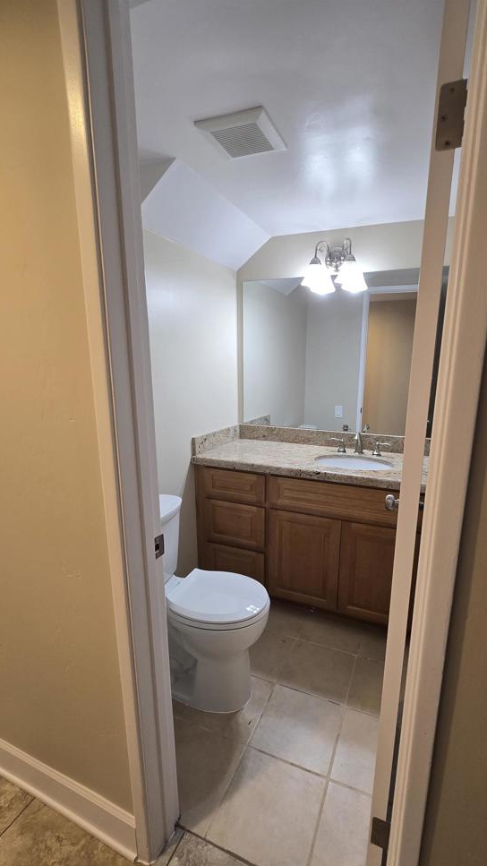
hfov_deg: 70.4
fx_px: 344
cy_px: 458
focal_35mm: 15
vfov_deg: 102.9
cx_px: 262
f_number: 2.2
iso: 125
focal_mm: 2.2
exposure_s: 1/60
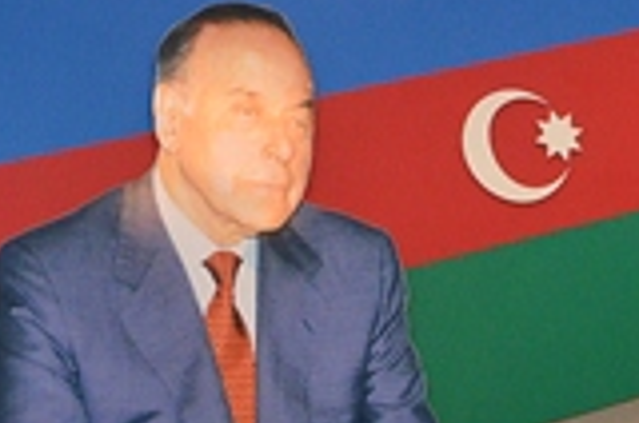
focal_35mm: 180
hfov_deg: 11.4
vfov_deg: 7.4
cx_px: 607
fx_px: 3189
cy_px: 722
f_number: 6.3
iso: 2200
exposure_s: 1/160
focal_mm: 30
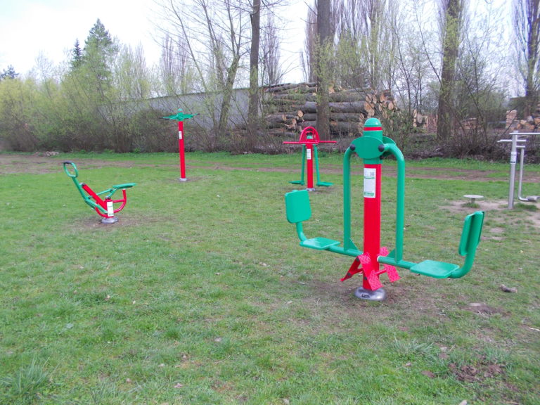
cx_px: 270
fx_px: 452
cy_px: 202
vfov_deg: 48.2
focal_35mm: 29
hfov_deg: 61.7
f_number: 3.3
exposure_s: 1/160
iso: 80
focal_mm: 4.1
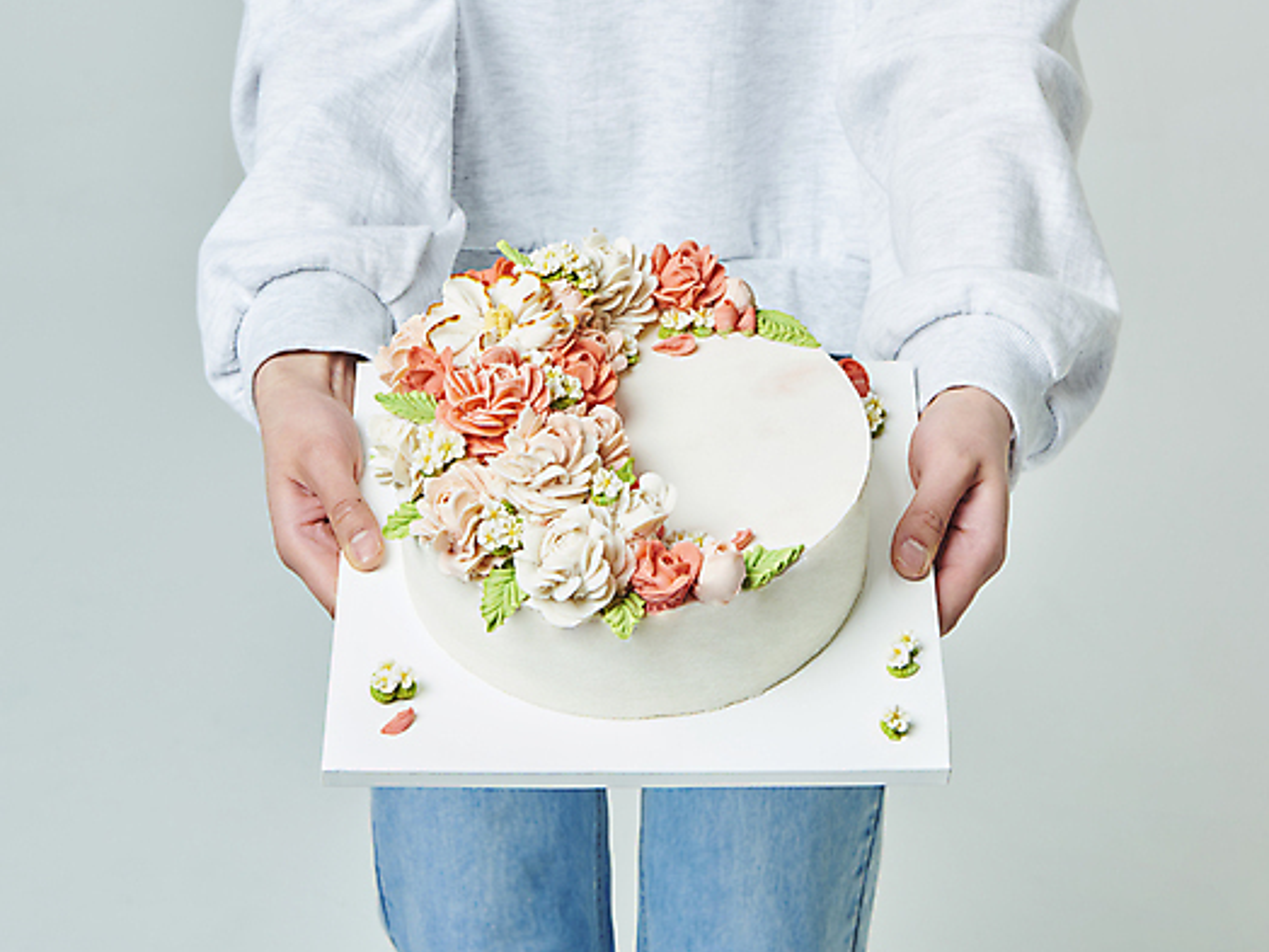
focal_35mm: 77
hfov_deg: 25.3
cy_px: 475
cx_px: 625
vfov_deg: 19.1
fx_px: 2823
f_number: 11
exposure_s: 1/125
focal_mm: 70
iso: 100
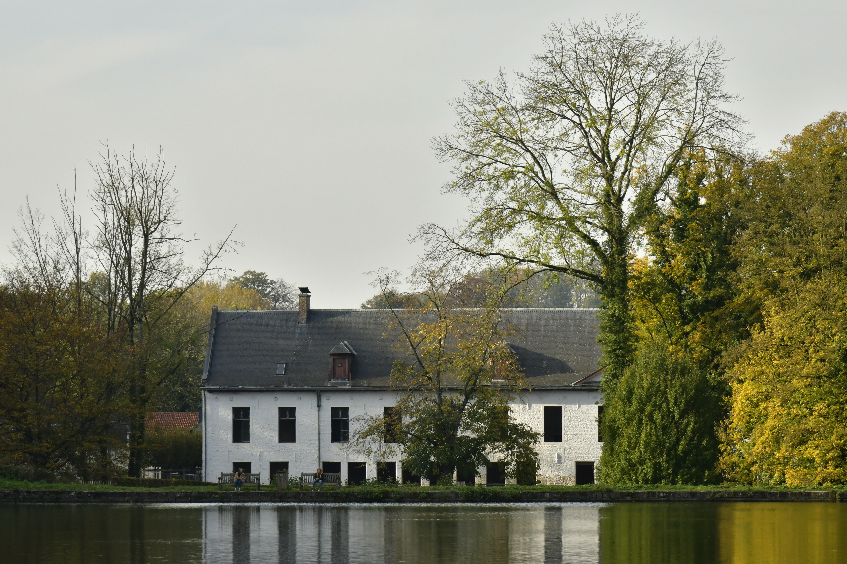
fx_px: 4233
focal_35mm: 180
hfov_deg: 11.4
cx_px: 424
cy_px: 282
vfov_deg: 7.6
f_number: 10
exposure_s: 1/500
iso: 400
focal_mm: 120
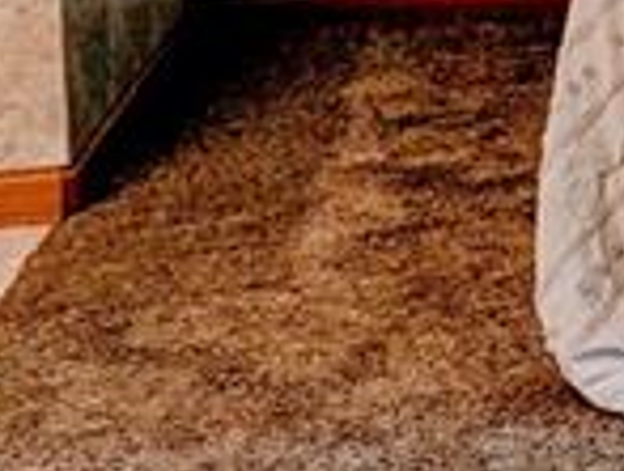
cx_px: 1320
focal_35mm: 111
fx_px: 2006
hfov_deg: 14.2
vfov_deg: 12.3
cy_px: -361
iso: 54
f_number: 2.2
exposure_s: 1/47.6
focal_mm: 2.35
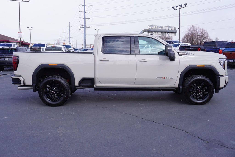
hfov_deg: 53.1
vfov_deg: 36.9
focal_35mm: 36
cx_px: 118
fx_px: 235
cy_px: 78
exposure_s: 1/125
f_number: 9
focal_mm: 24
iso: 100
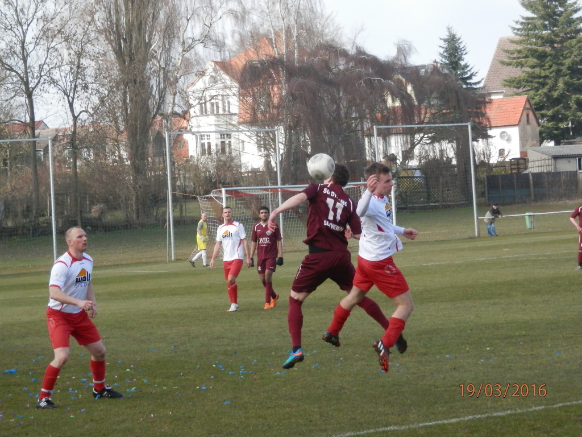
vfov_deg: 14.0
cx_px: 291
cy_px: 218
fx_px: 1782
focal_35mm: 106
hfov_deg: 18.5
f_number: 5
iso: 250
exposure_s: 1/500
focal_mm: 19
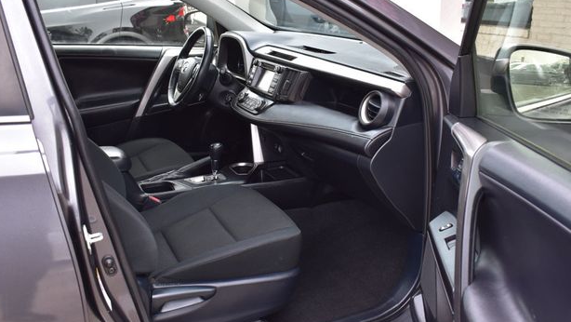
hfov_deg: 55.3
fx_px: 545
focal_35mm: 36
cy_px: 142
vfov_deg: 32.8
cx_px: 288
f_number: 7.1
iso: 400
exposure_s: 1/25
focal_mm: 22
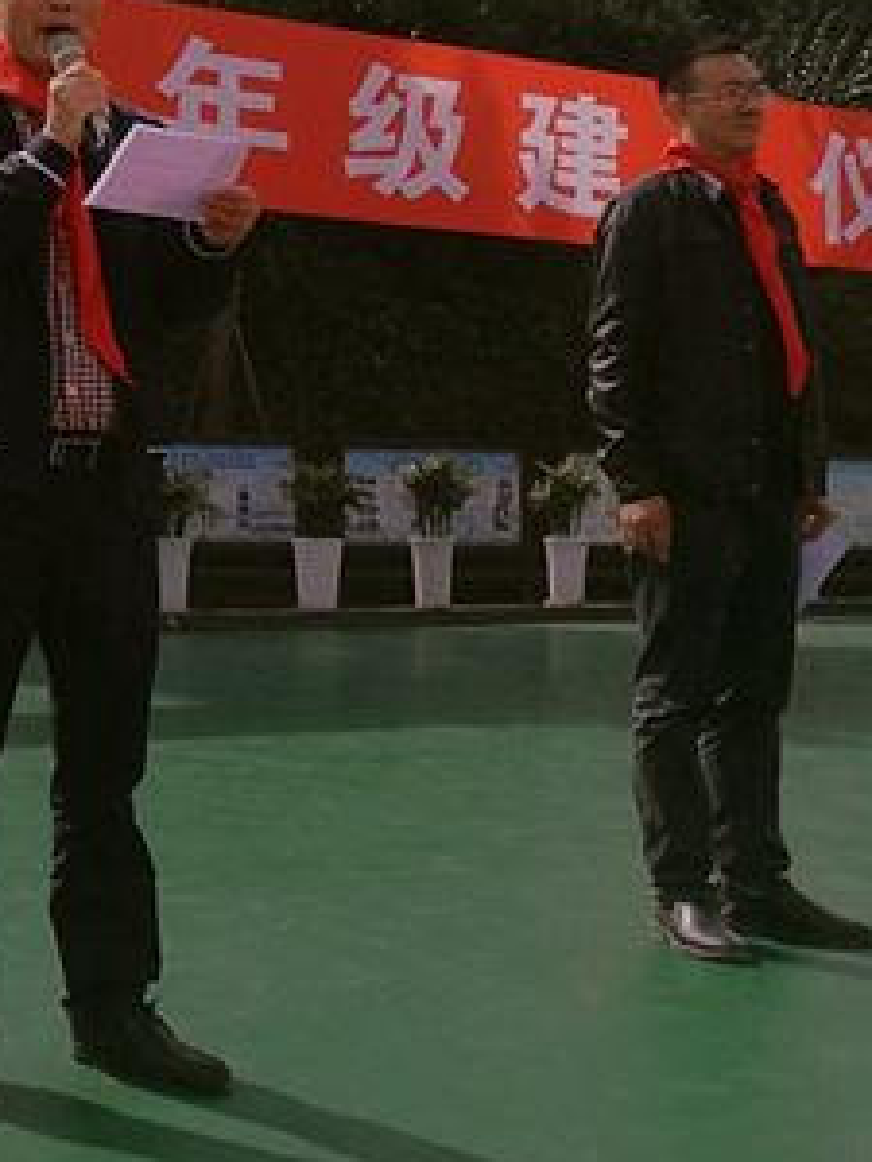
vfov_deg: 31.5
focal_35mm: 60
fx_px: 2015
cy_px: 256
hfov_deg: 23.5
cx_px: 16
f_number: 2.2
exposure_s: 1/2045
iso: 50
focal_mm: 3.95
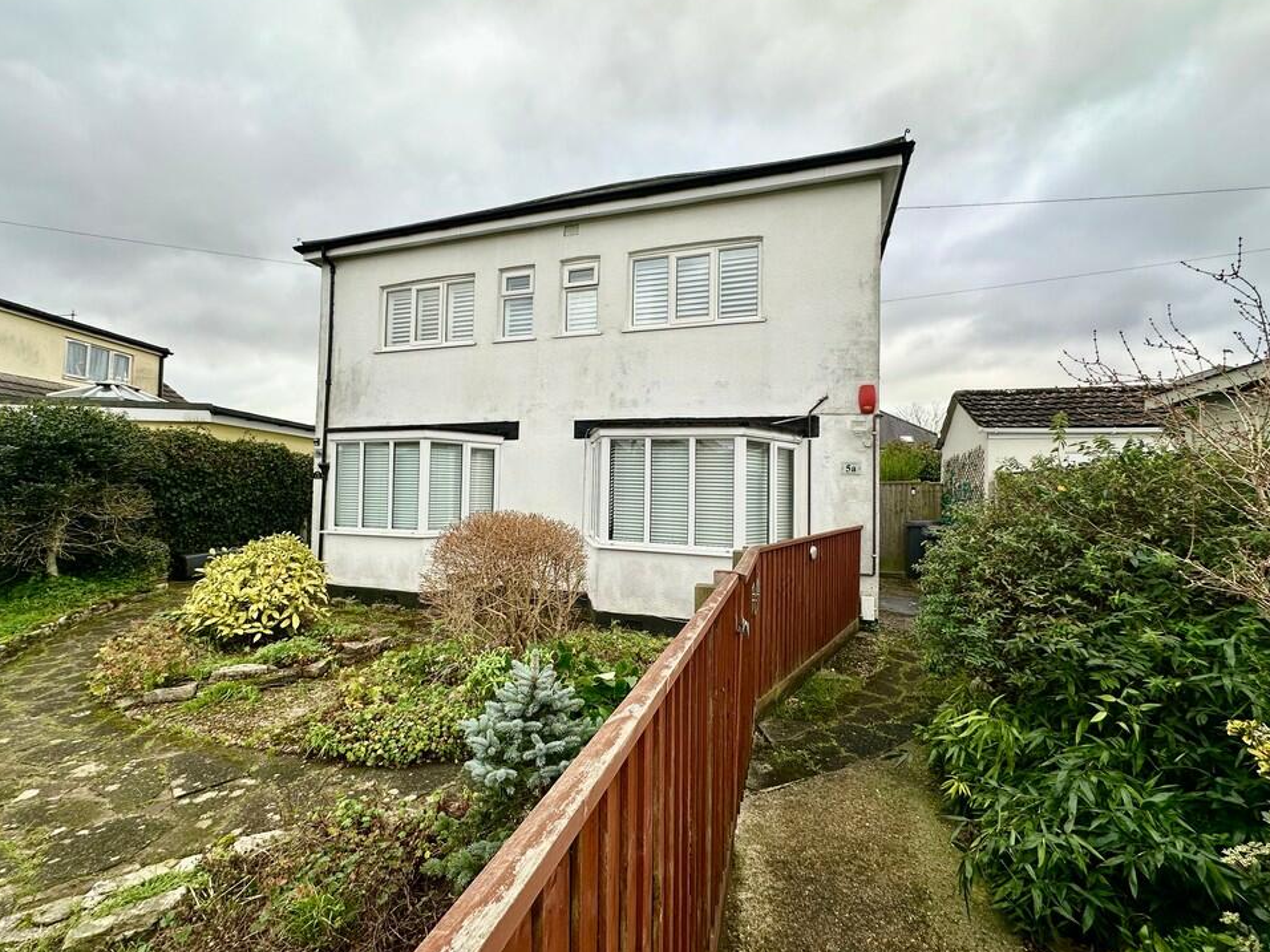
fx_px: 550
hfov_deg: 98.2
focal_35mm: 15
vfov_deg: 81.7
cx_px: 632
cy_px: 470
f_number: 2.2
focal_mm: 2.22
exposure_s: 1/237
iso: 40
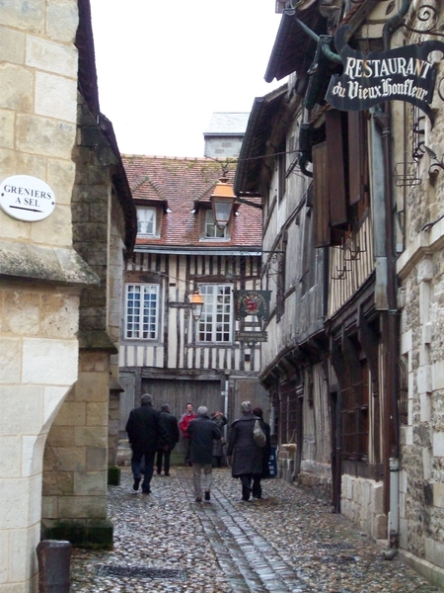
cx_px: 222
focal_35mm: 77
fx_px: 1317
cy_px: 296
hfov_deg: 19.1
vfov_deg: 25.3
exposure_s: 1/71.5
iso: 269
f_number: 4.2
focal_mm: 12.8
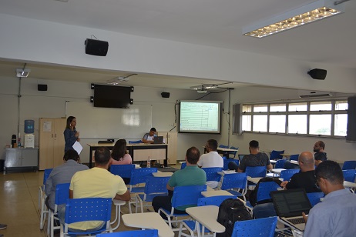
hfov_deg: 57.2
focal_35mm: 33
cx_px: 178
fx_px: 326
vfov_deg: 40.0
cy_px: 118
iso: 100
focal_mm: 22
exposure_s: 1/30
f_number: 3.8
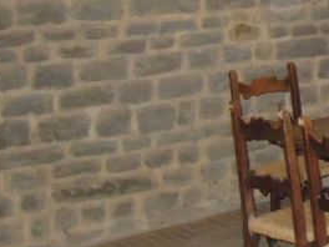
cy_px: 0
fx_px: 884
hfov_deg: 18.1
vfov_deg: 15.6
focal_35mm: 93
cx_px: 530
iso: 800
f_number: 2.8
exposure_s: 1/30
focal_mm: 4.3
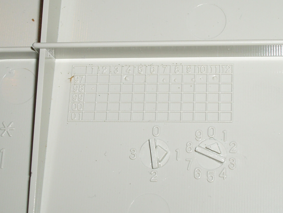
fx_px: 760
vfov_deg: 15.9
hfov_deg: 21.1
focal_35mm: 93
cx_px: 140
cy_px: 99
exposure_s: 1/60
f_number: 5.6
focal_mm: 10.2
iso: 80
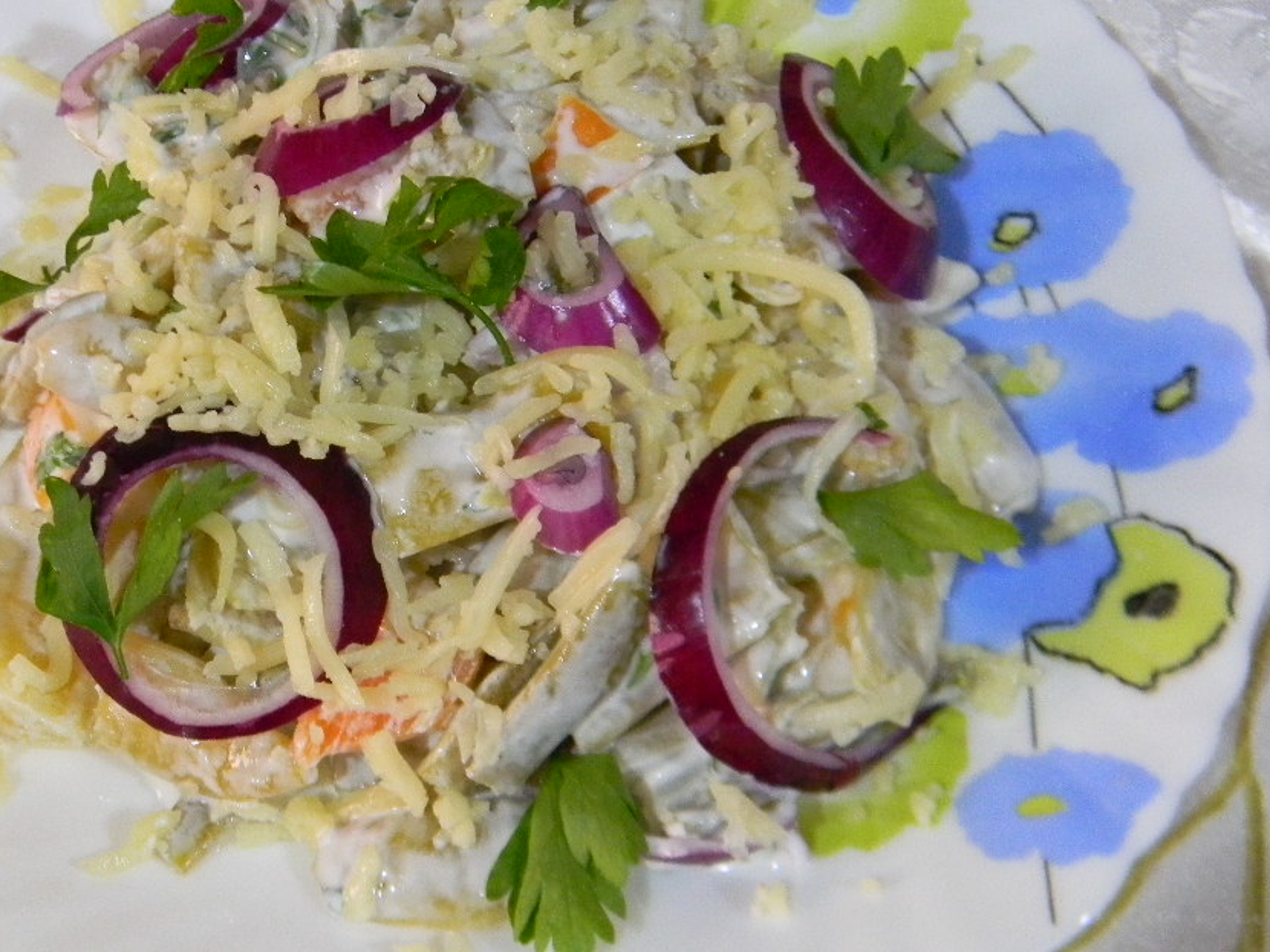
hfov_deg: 33.1
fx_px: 2127
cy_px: 452
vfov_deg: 25.2
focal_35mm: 58
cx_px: 499
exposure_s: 1/30
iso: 552
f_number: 3.9
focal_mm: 8.6
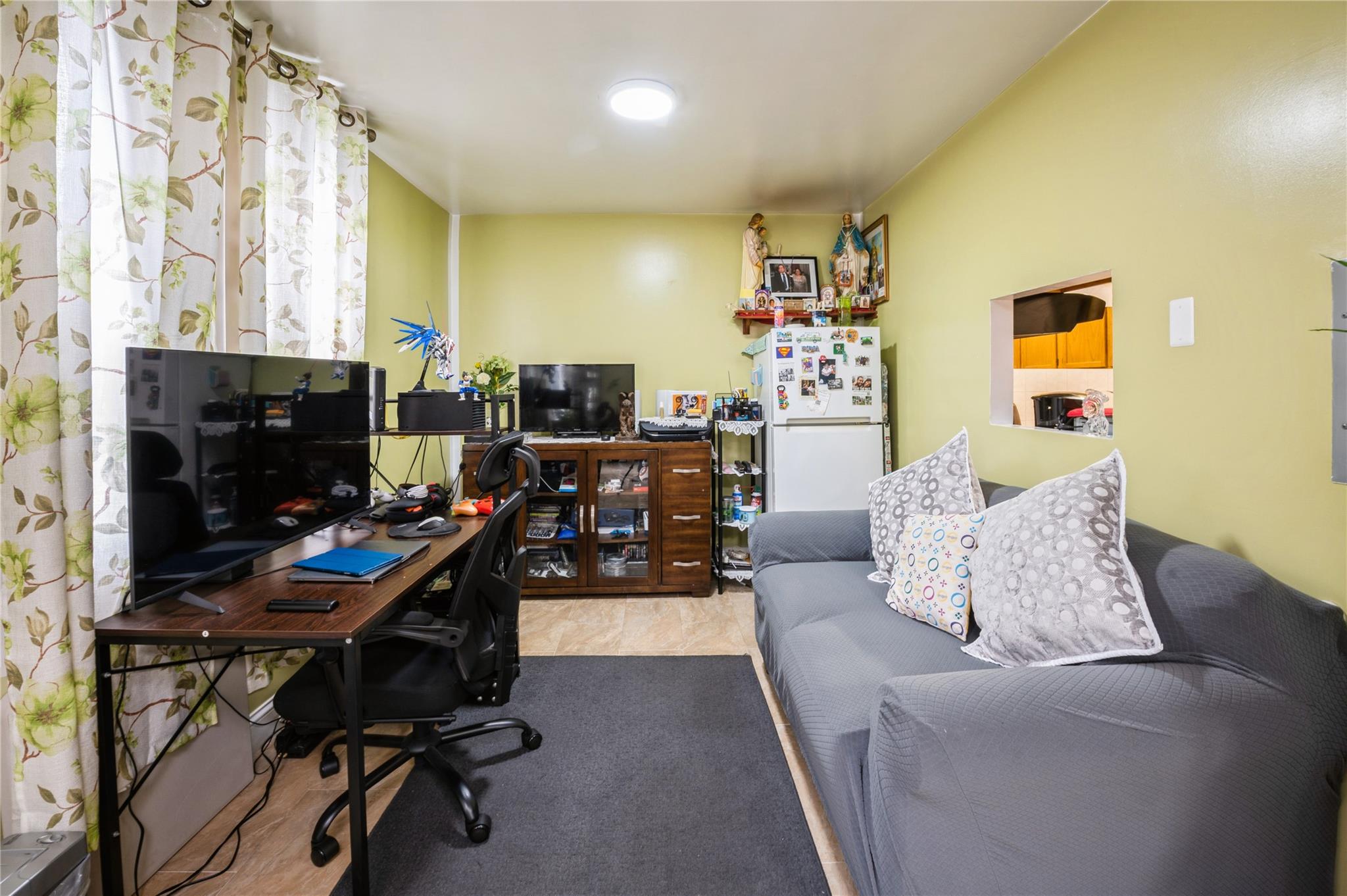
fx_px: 523
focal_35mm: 14
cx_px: 674
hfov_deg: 104.3
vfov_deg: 81.1
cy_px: 448
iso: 200
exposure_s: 1
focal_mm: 14
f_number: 11
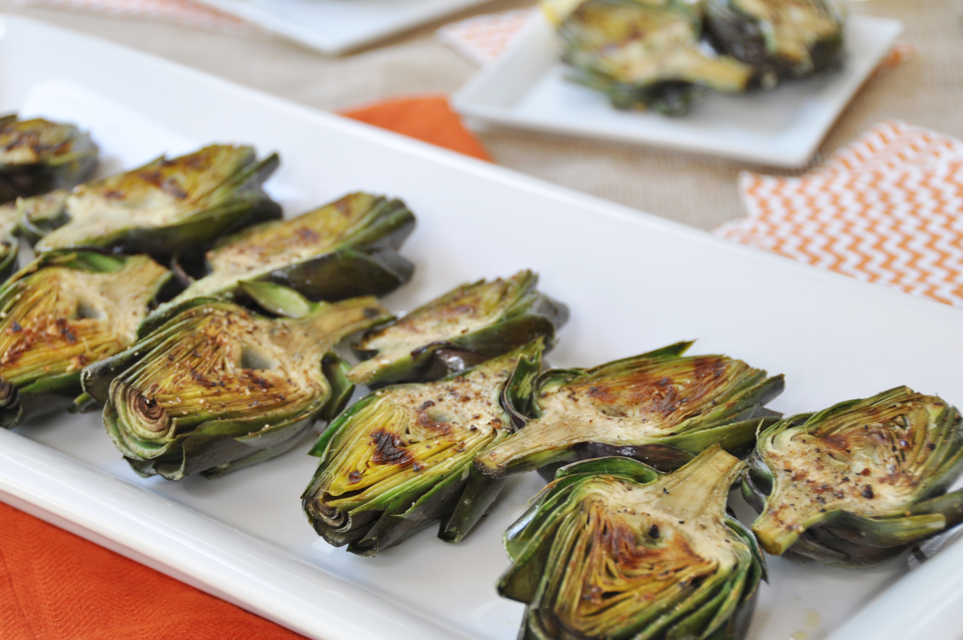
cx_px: 426
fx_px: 2954
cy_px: 340
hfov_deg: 18.5
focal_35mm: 111
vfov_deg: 12.4
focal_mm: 65
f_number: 5.6
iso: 200
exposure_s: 1/25
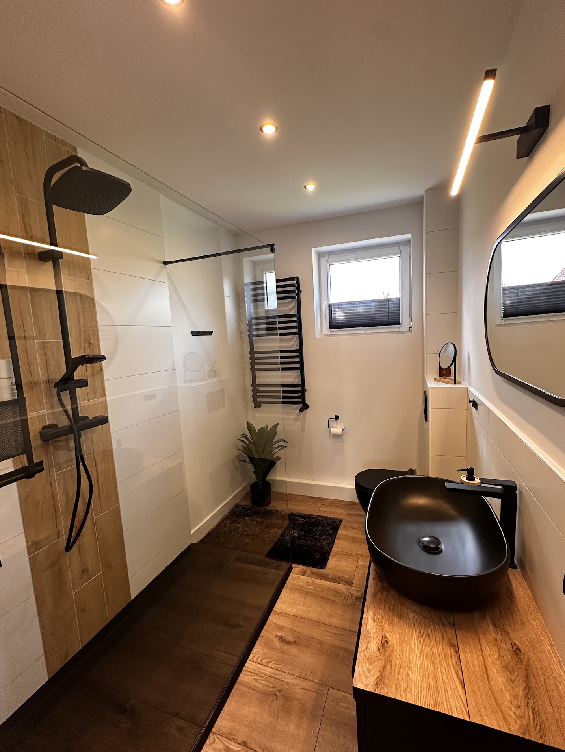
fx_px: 326
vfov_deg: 98.2
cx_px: 296
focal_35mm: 15
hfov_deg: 81.7
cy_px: 375
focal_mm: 2.22
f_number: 2.2
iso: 200
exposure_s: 1/99
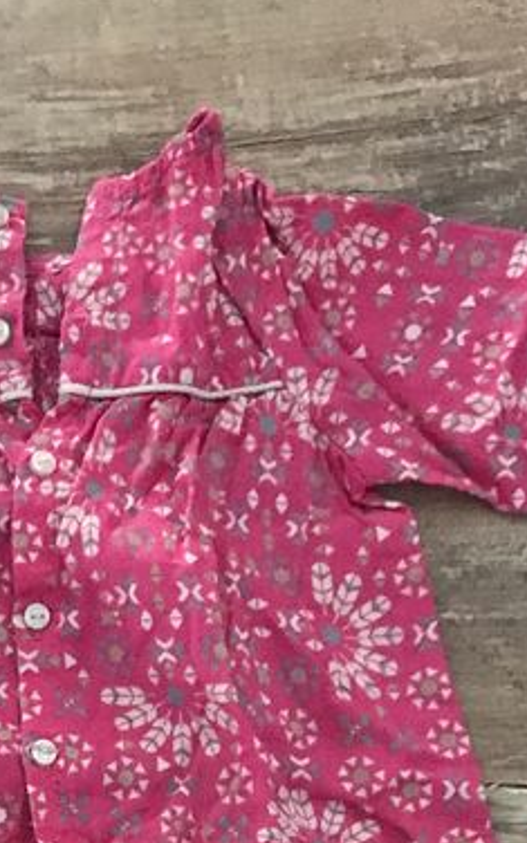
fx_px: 1815
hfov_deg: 16.2
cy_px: 1074
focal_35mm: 79
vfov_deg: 23.4
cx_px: 4
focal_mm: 3.99
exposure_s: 1/5
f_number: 1.8
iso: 80
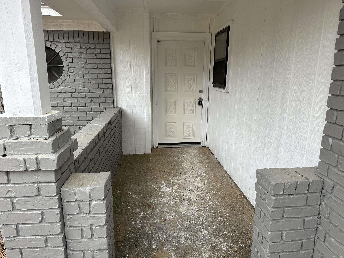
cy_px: 129
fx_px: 239
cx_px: 172
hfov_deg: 71.6
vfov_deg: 56.8
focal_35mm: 24
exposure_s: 1/406
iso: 80
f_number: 1.78
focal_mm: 6.86
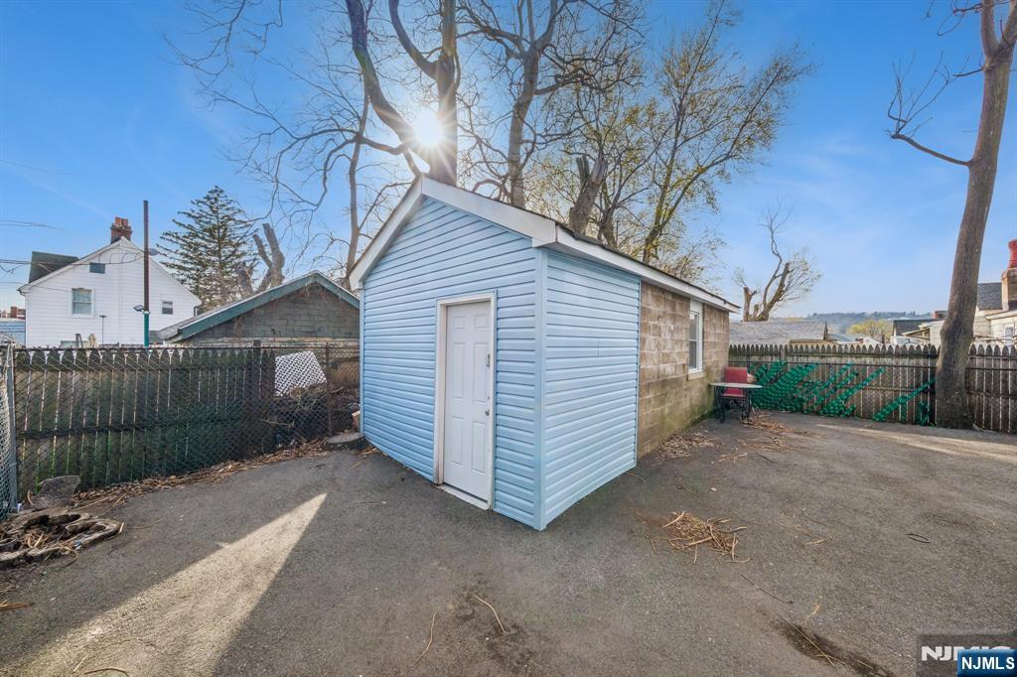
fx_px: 339
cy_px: 338
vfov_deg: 90.0
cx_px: 508
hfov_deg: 112.6
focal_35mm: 12
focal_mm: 8
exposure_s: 1/800
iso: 640
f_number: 8
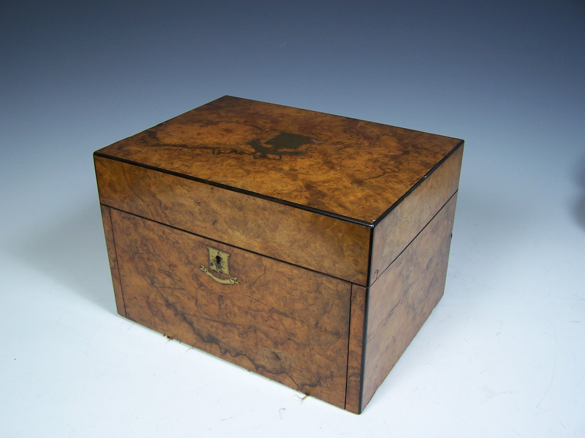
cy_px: 219
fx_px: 642
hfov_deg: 49.0
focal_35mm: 38
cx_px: 292
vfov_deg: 37.7
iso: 80
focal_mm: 6.3
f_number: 2.8
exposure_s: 1/30
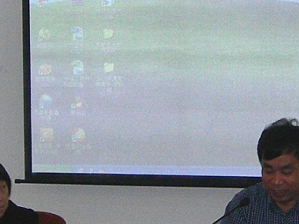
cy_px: 87
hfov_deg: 9.2
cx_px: 243
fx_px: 1847
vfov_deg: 6.9
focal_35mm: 214
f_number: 2.9
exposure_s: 1/60.1
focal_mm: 8.5
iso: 108
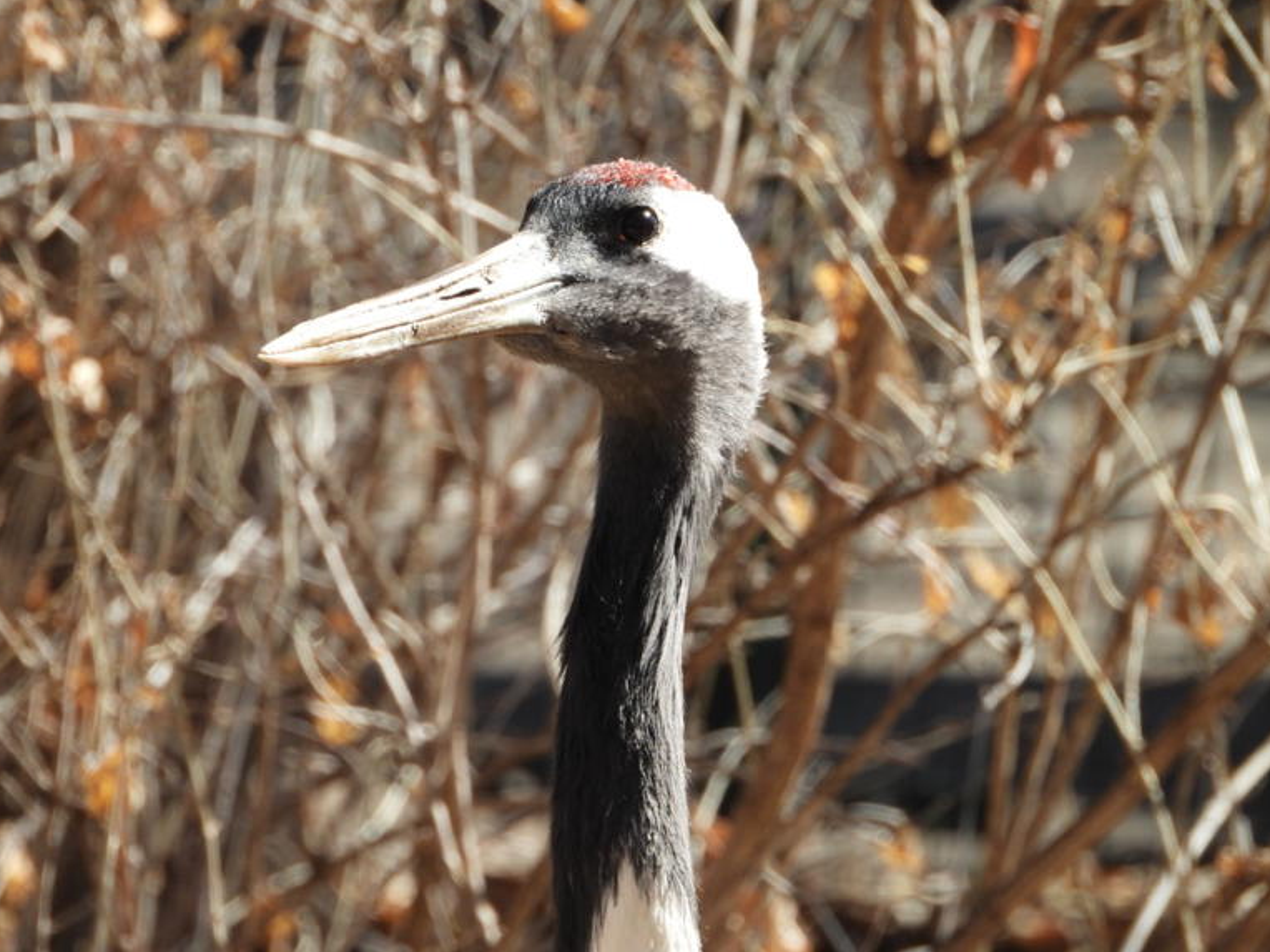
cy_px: 467
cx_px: 638
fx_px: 38413
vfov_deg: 1.4
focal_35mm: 1047
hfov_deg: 1.9
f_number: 5.6
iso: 100
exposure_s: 1/160
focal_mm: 180
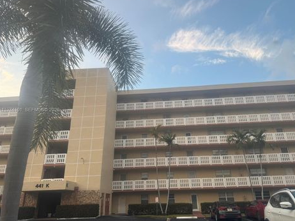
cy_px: 110
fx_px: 221
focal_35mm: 26
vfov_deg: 53.0
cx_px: 157
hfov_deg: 67.3
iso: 64
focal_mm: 6.76
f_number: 1.78
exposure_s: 1/259
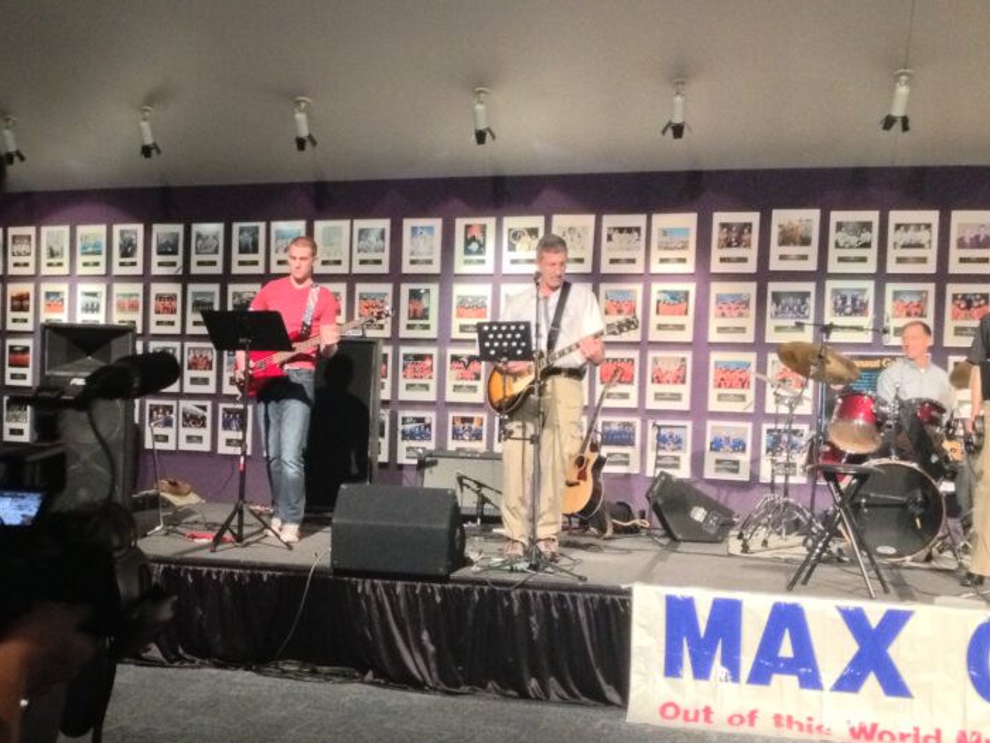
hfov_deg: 31.7
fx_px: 1716
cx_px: 277
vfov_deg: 24.4
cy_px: 444
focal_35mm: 60
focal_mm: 4.28
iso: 640
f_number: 2.4
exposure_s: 1/15
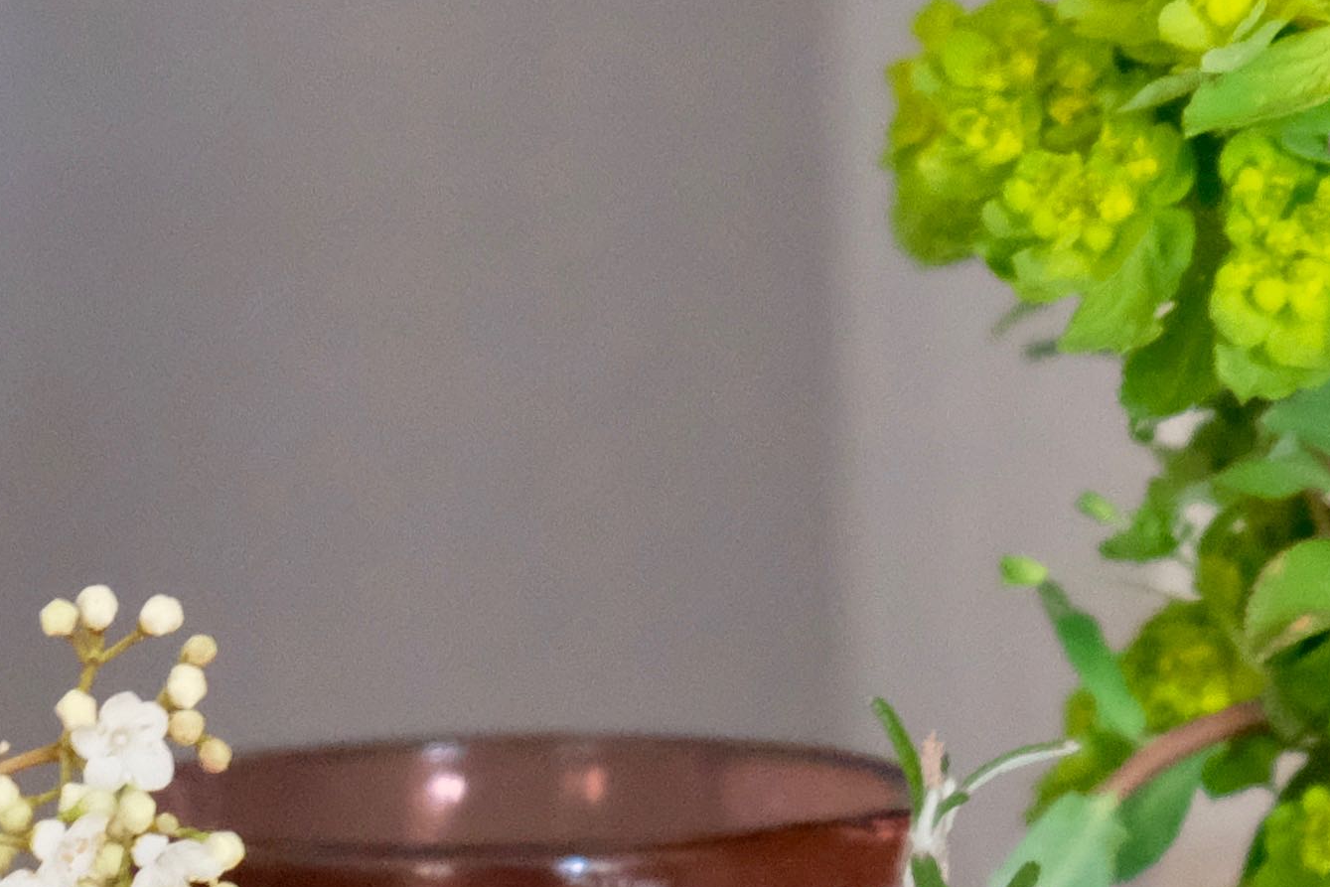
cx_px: 646
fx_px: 13559
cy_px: 1447
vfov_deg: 3.7
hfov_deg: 5.6
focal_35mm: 367
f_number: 4
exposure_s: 1/30
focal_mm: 55
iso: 6400
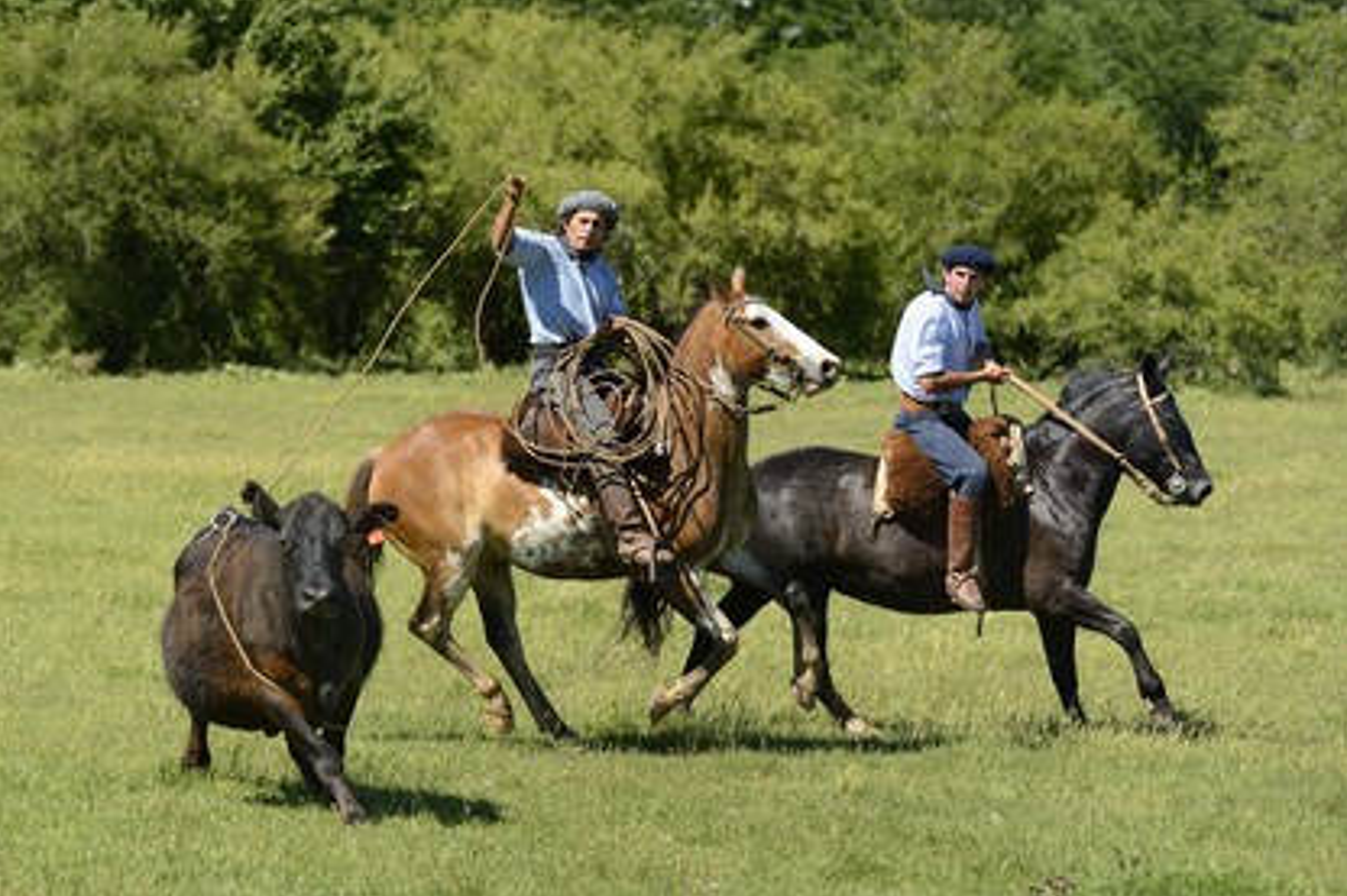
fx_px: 7181
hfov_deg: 10.7
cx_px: 674
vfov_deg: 7.1
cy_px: 450
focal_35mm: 192
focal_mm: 190
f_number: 9
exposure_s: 1/800
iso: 400
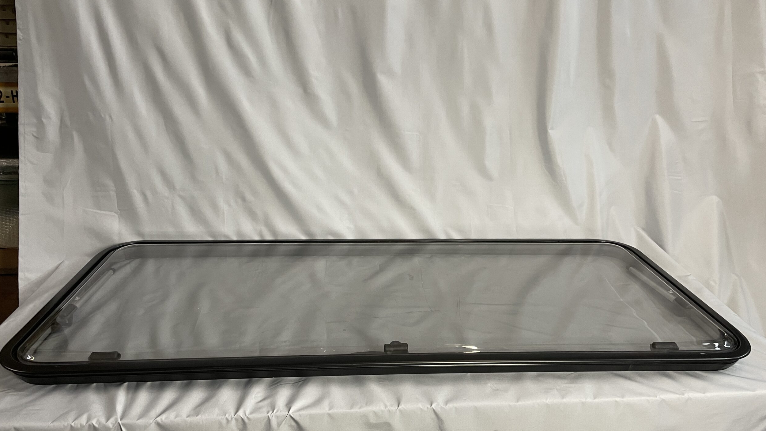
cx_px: 389
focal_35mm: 29
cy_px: 233
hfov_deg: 66.1
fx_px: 589
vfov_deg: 40.2
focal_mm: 4.2
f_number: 1.6
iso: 160
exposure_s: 1/50
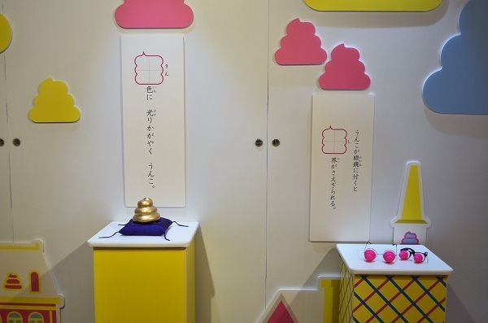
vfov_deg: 34.0
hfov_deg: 49.7
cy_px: 162
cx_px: 244
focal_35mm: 39
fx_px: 527
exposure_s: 1/80
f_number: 4.2
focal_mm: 26
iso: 400
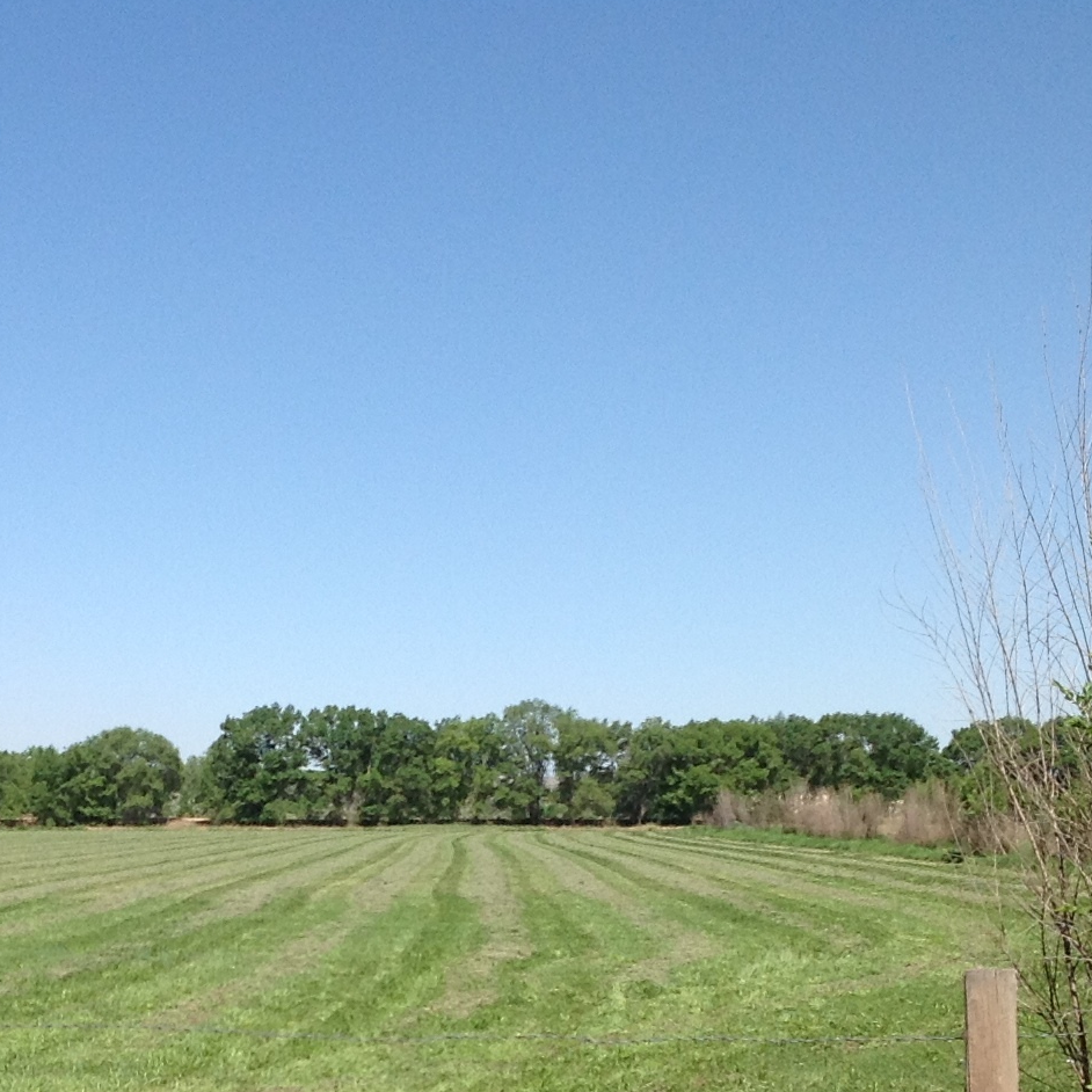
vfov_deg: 19.8
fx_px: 3034
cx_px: 312
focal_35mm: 85
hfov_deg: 20.3
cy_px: 1075
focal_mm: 4.28
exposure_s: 1/1890
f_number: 2.4
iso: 50
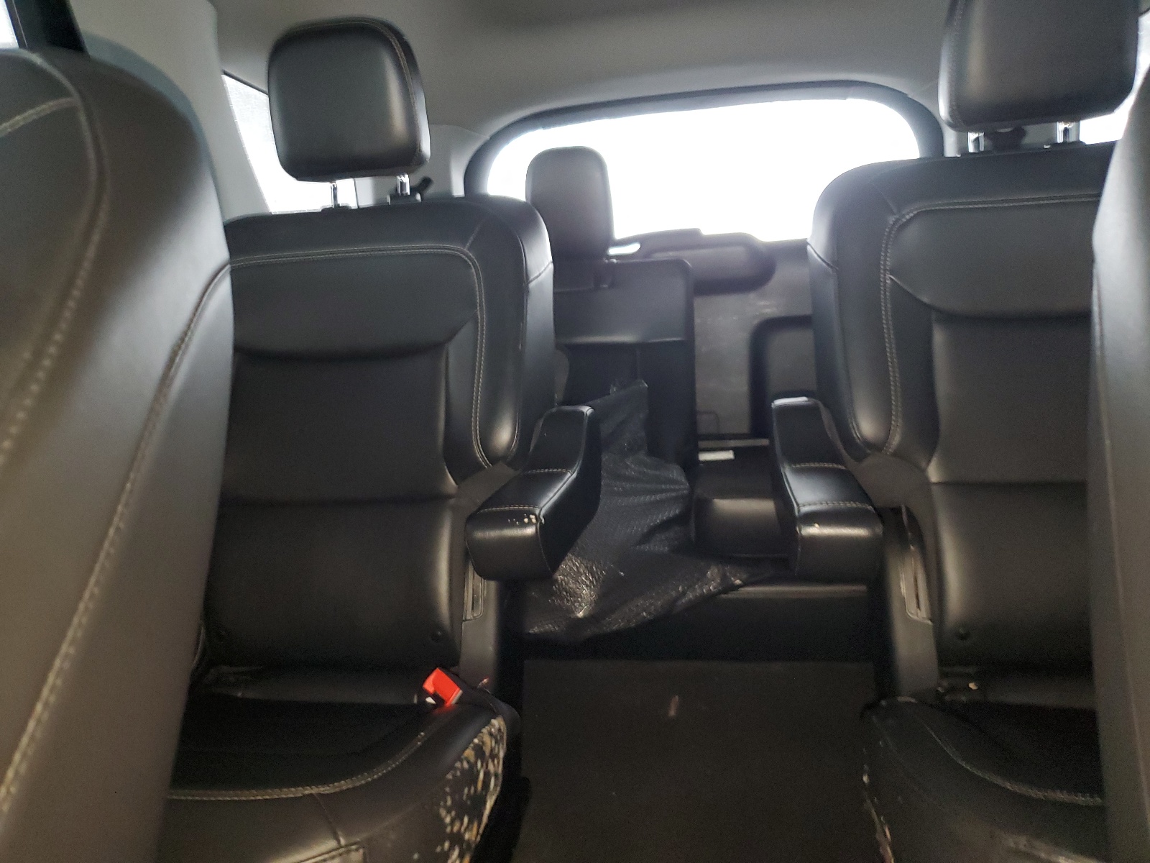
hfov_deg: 67.3
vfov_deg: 53.1
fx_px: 864
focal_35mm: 26
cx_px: 575
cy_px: 432
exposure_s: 1/15
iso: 318
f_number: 1.5
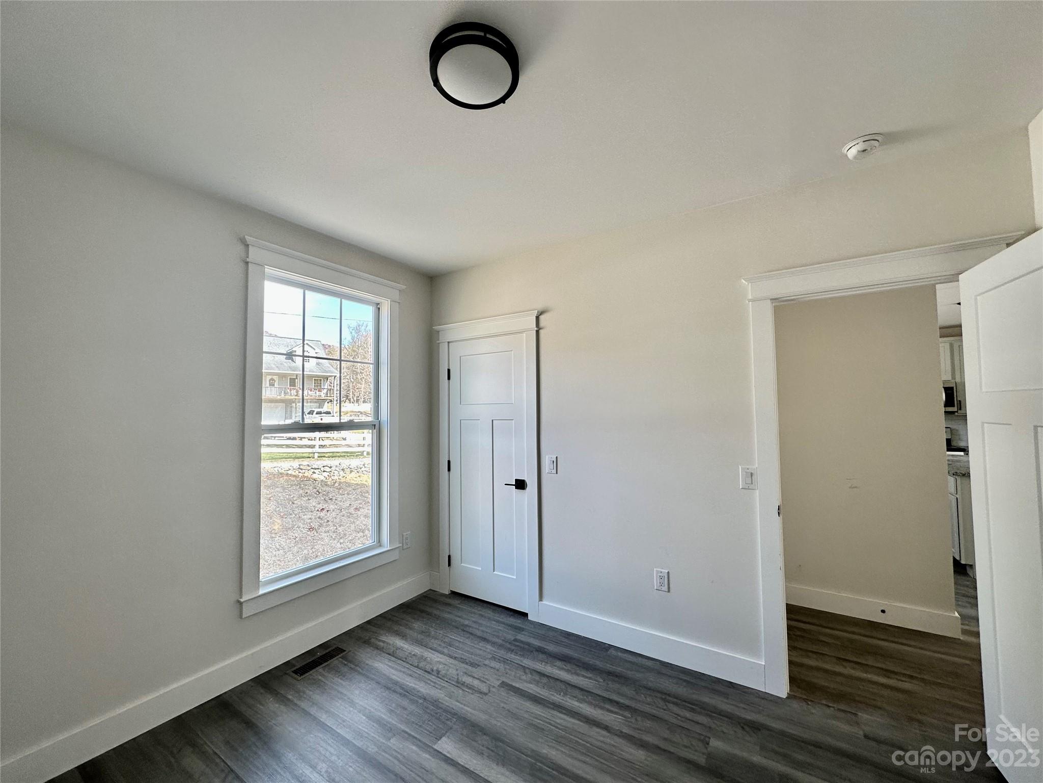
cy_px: 392
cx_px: 522
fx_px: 422
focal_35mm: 14
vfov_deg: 85.7
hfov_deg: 102.1
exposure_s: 1/101
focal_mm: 2.22
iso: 40
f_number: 2.2
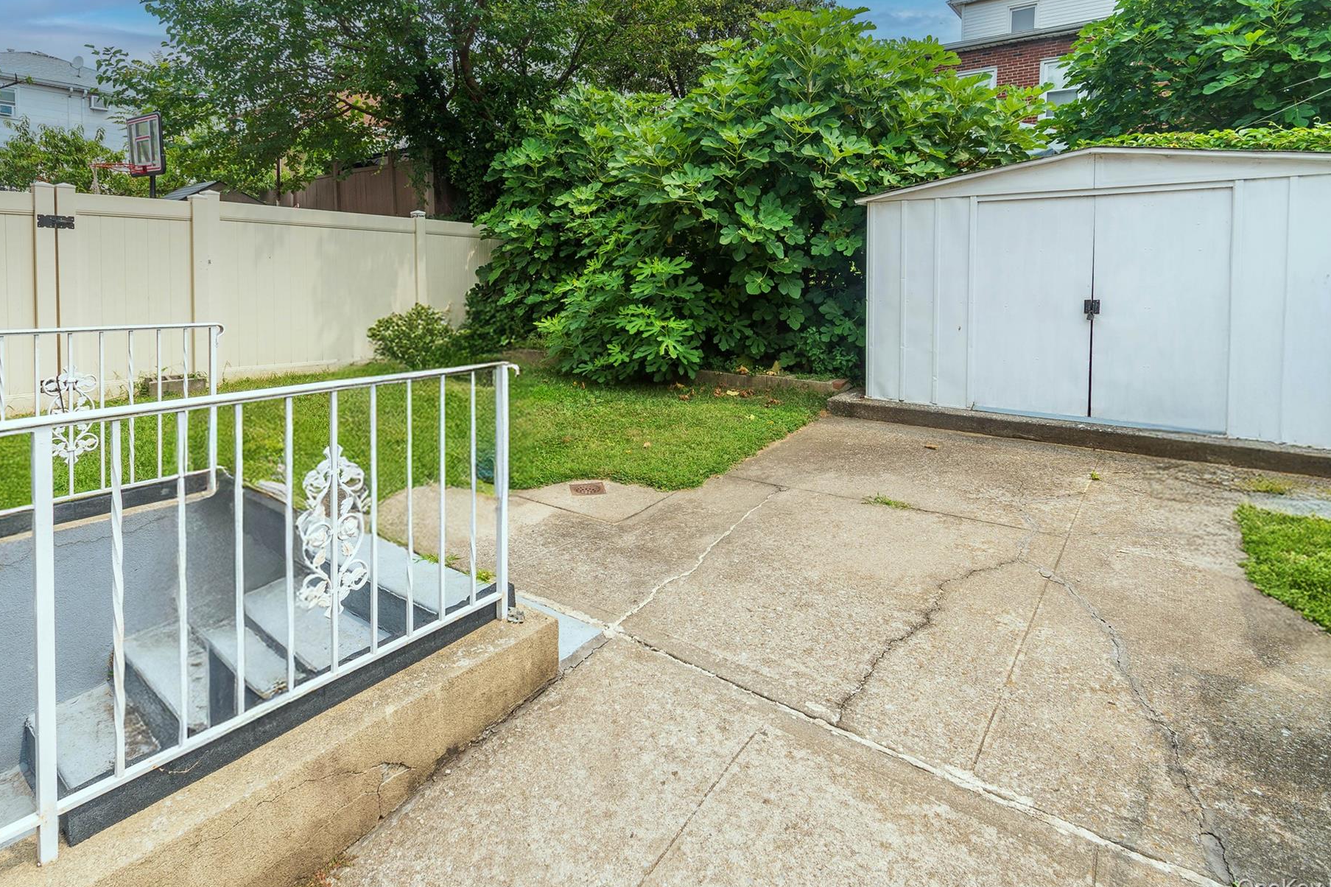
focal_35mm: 17
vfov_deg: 70.3
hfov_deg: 93.2
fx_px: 628
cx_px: 632
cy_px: 403
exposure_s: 1/200
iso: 100
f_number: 7.1
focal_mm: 10
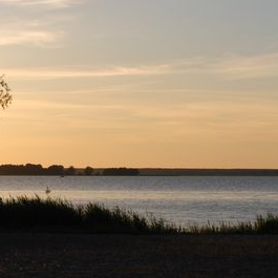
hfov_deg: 11.3
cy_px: 105
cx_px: 30
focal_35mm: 154
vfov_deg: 11.3
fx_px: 1399
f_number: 9
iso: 100
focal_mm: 40
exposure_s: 1/320
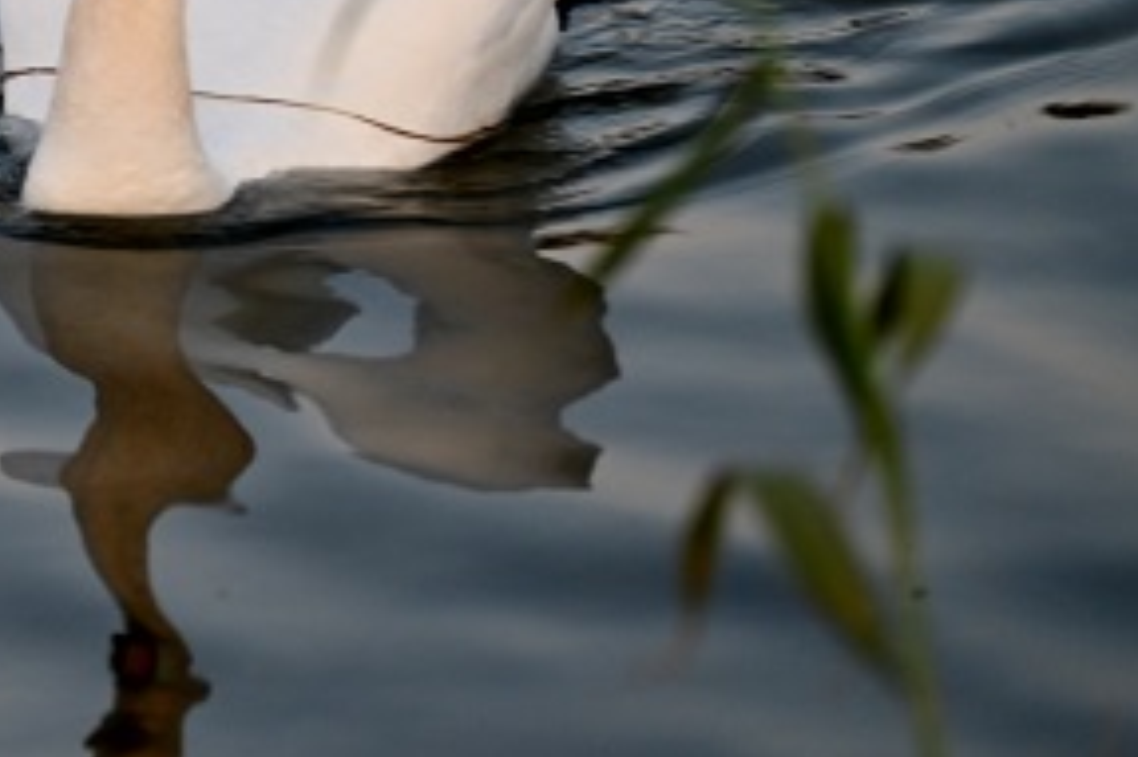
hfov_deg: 6.0
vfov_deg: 4.0
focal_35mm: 338
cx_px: -706
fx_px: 10678
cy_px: -262
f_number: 4.5
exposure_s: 1/250
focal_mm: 102
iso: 800
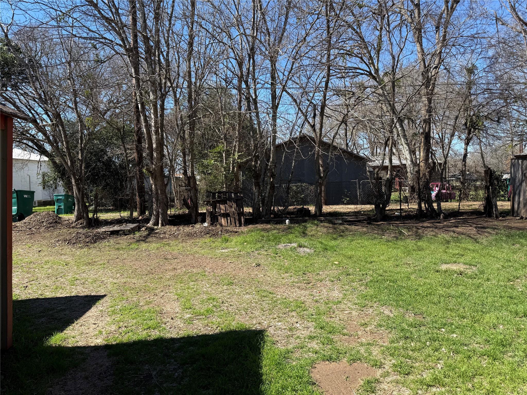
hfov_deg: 71.6
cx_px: 264
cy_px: 198
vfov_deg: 56.8
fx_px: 365
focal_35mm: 24
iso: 80
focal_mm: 6.76
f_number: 1.78
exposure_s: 1/2110
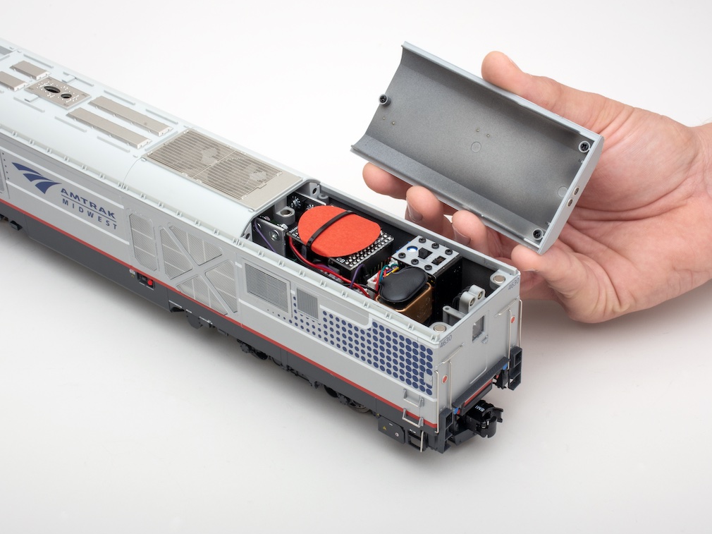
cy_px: 267
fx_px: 1481
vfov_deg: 20.4
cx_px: 378
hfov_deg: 27.0
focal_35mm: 72
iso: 100
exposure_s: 1/160
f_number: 25
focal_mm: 42
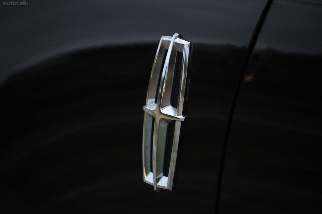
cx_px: 161
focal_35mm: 183
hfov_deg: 11.2
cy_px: 107
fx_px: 1635
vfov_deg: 7.5
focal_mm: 122
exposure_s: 1/125
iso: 1000
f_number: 4.8
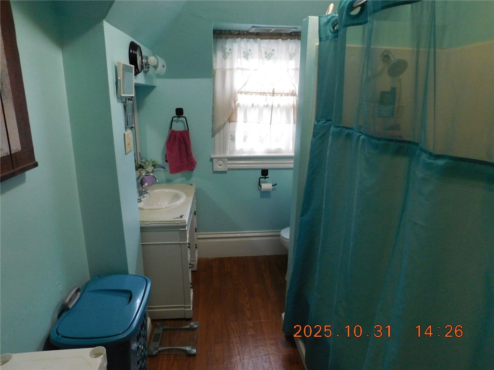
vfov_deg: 58.9
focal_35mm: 23
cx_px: 247
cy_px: 185
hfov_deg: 73.9
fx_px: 328
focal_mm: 4
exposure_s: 1/30
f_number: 3
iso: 360
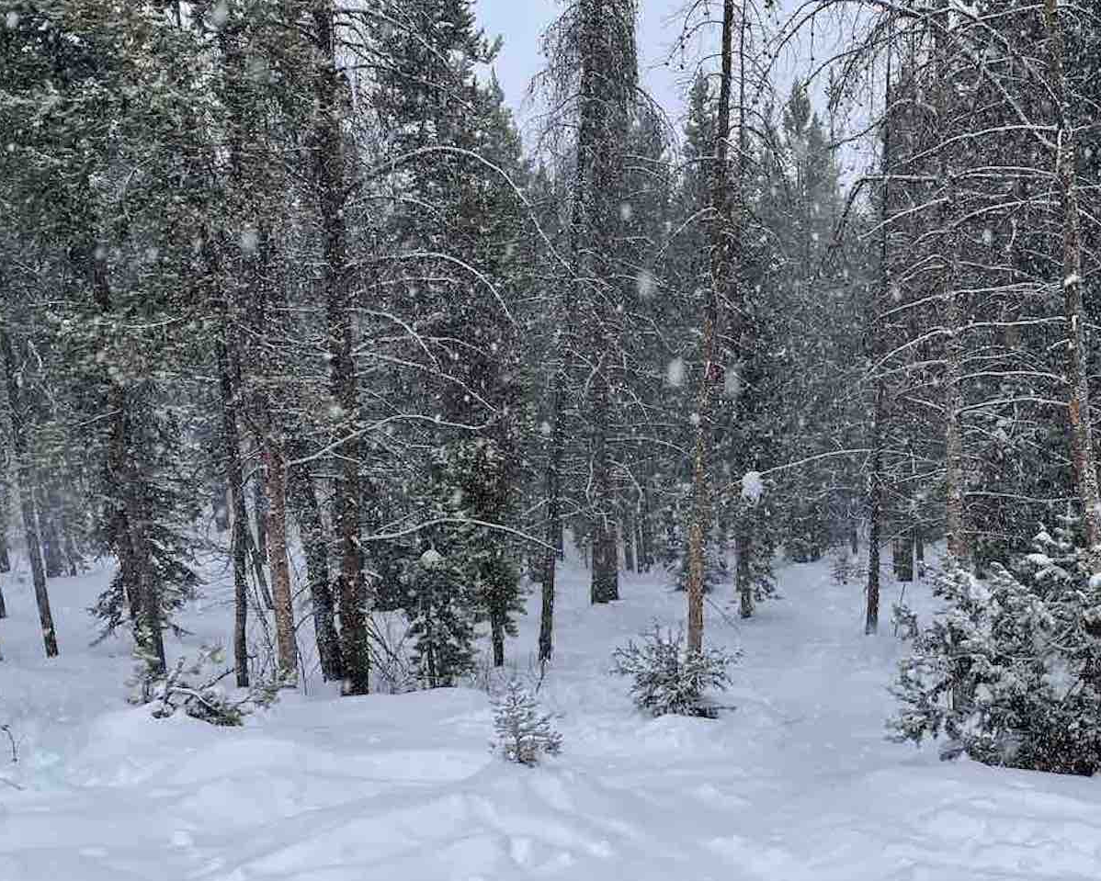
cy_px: 480
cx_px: 772
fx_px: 1173
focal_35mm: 36
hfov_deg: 49.0
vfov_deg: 41.1
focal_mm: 4.2
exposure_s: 1/600
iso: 32
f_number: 1.6
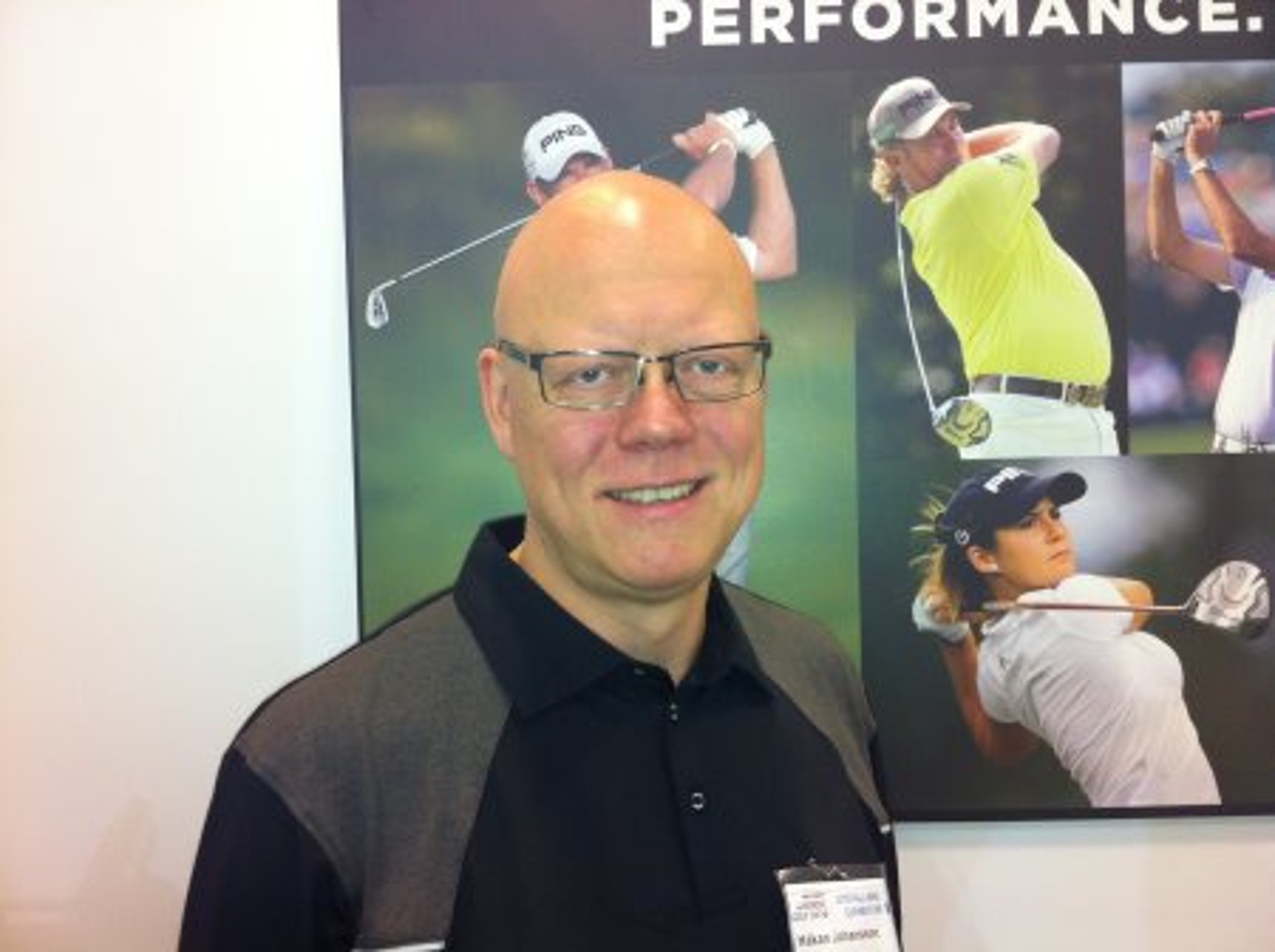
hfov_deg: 52.7
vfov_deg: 40.6
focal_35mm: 35
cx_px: 638
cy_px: 476
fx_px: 1287
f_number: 2.8
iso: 125
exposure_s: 1/15
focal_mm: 3.85
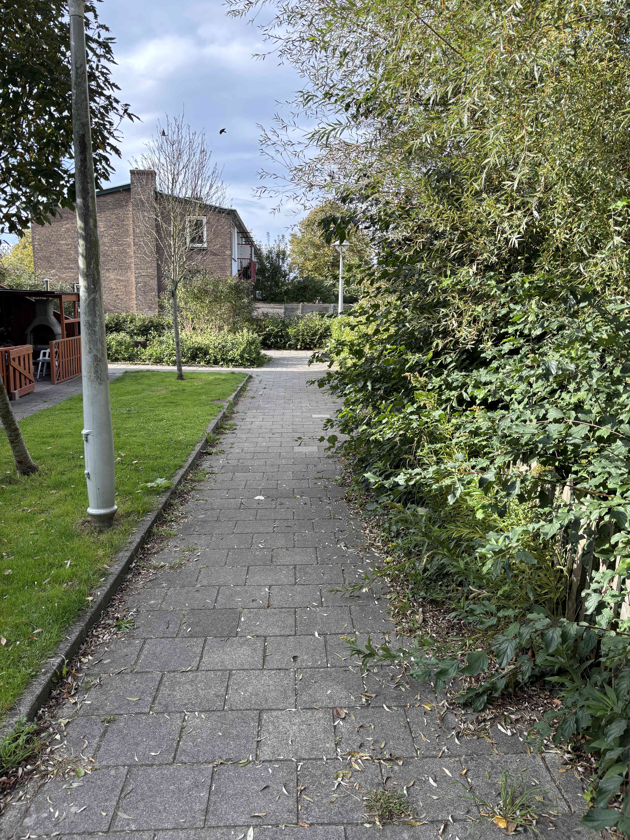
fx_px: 631
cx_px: 315
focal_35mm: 26
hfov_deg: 53.1
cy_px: 420
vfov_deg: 67.3
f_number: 1.6
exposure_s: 1/662
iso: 50
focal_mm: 5.96
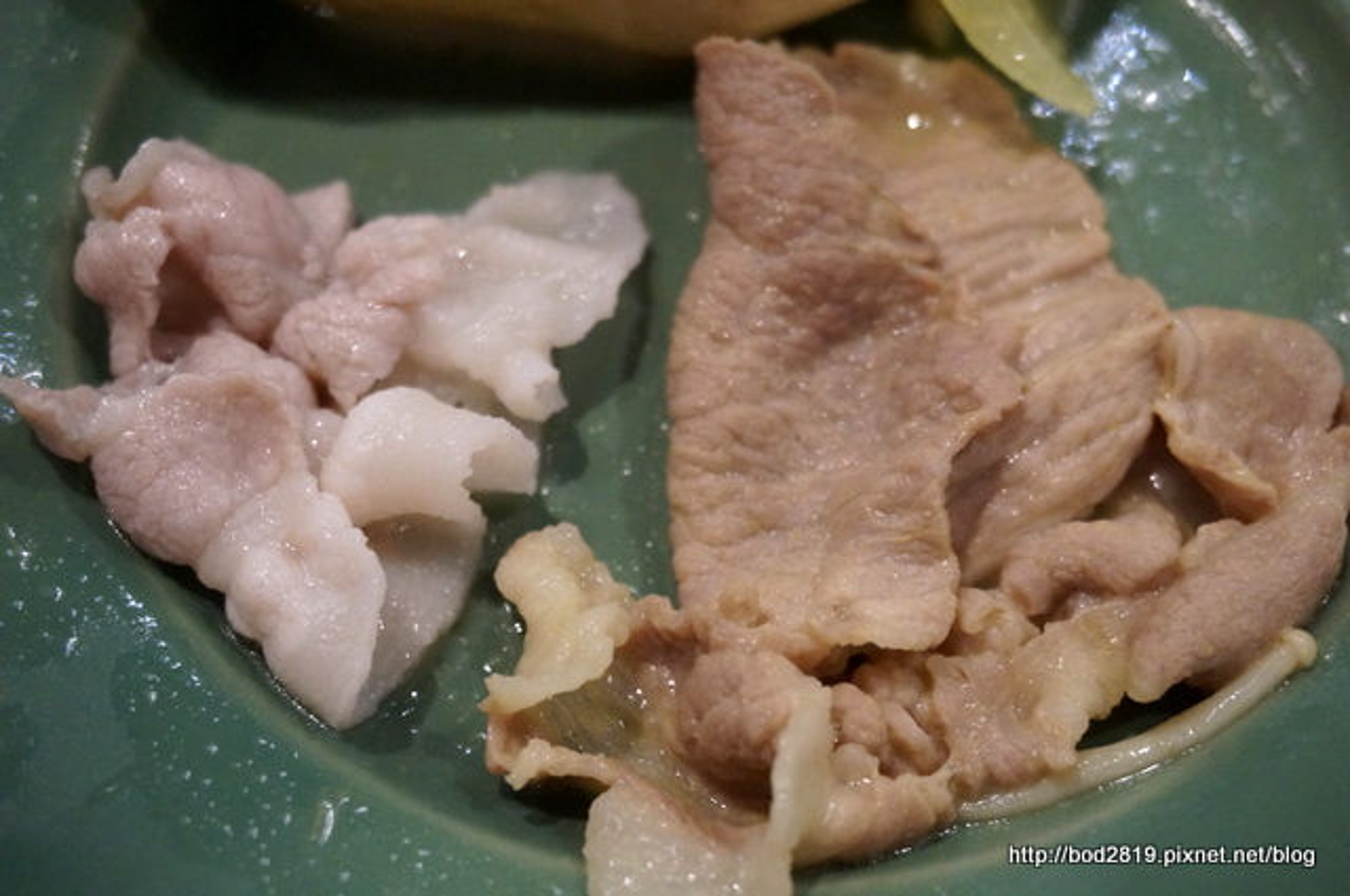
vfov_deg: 25.7
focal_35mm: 52
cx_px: 675
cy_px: 448
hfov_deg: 37.9
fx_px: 1966
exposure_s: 1/40
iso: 3200
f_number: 5.6
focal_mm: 35
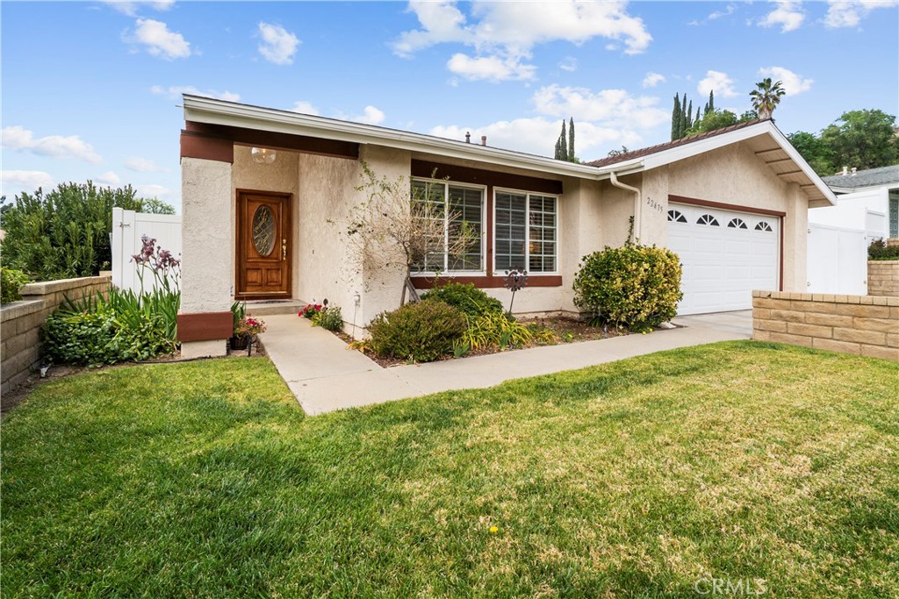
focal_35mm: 16
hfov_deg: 96.7
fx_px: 400
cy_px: 300
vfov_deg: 73.8
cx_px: 450
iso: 250
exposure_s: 1/160
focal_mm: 16
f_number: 11
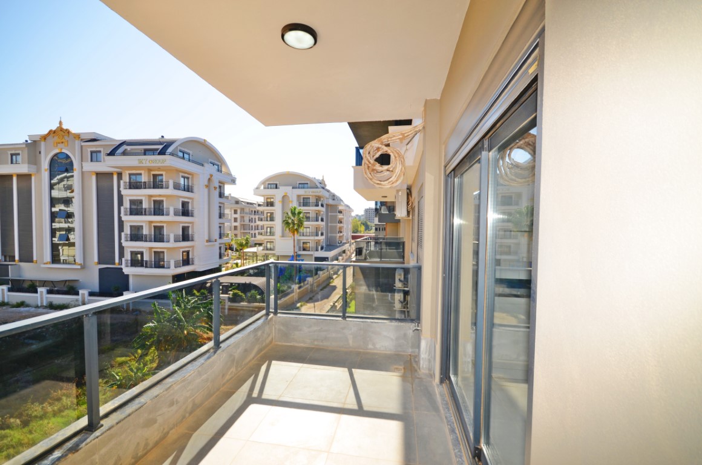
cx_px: 351
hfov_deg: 100.5
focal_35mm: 15
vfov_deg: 77.1
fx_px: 292
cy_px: 232
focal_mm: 10
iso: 100
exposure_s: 1/200
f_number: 7.1
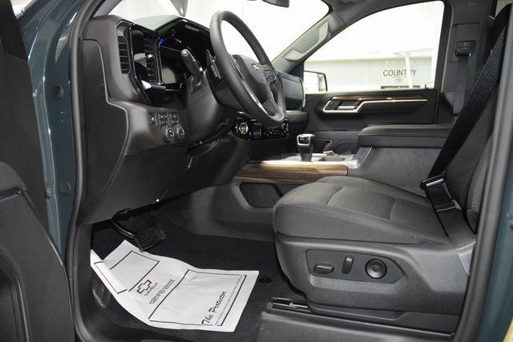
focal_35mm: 27
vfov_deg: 48.0
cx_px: 256
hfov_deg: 67.4
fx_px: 385
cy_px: 171
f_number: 3.5
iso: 3200
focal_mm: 18
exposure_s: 1/60
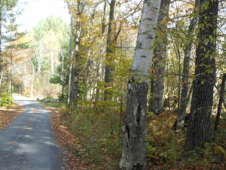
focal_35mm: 51
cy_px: 122
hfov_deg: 35.6
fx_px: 333
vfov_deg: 28.2
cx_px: 29
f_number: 3.7
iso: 80
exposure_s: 1/100
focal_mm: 5
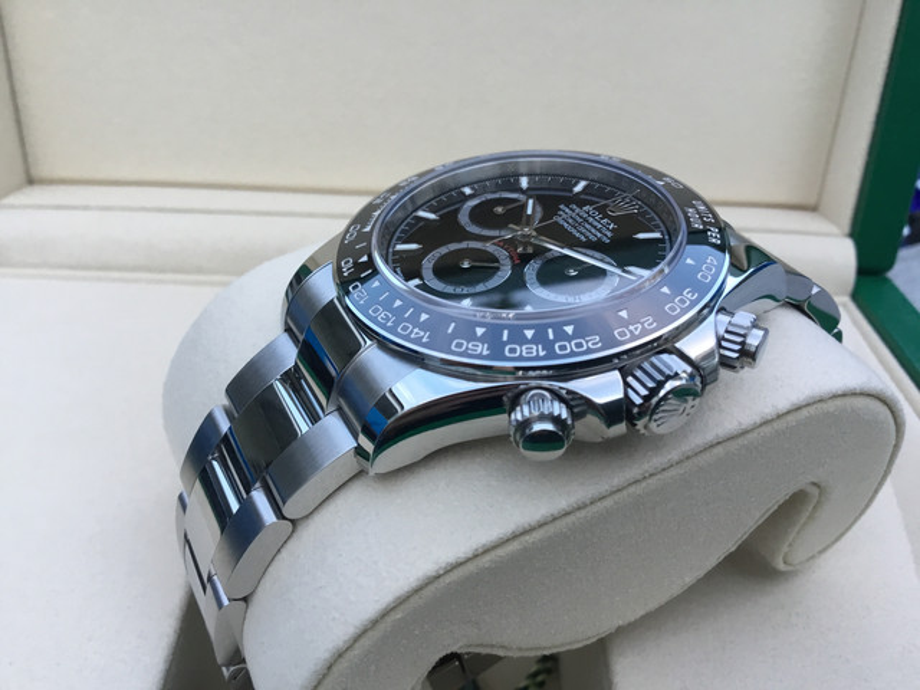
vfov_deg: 45.4
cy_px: 345
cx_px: 460
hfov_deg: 58.4
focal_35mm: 31
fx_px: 824
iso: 50
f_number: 2.4
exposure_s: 1/30
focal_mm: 3.3
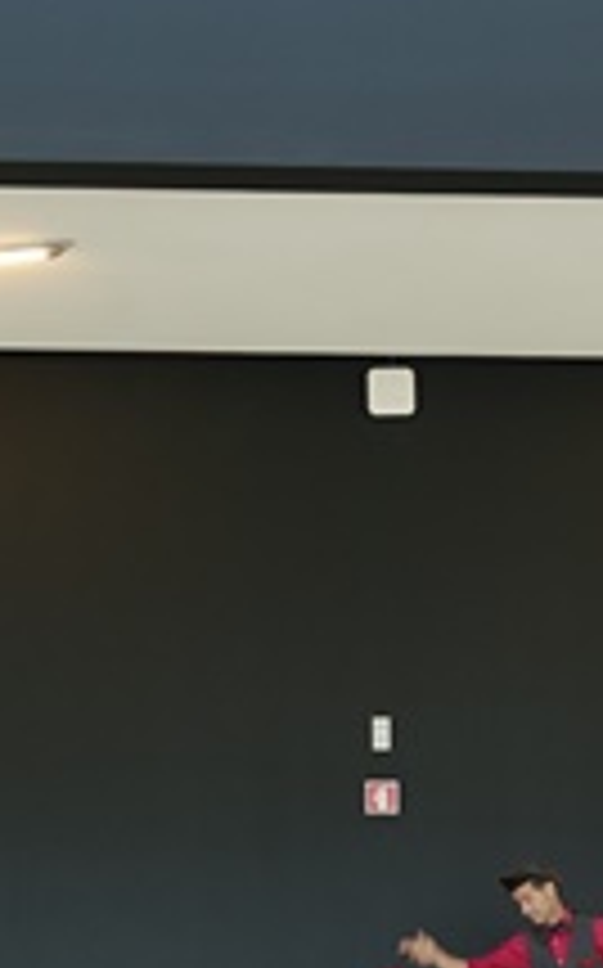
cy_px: 991
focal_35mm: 87
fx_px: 2292
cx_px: 488
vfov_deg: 22.8
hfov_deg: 14.9
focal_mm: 8.8
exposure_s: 1/80
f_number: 2.4
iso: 100
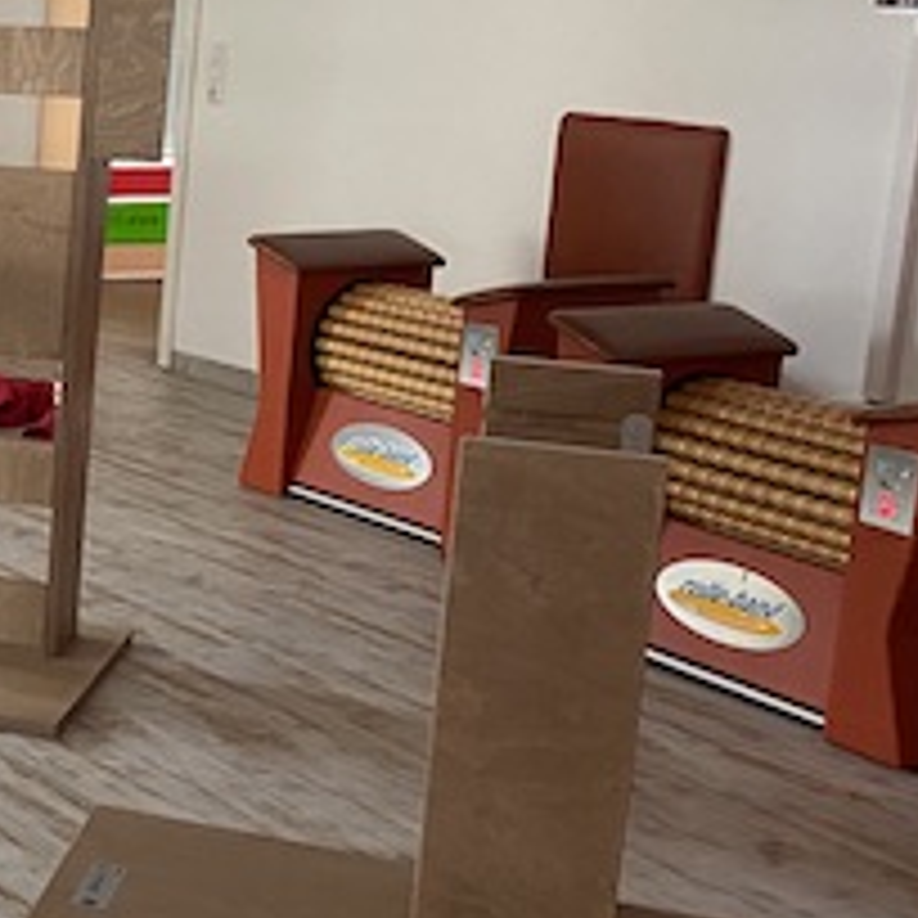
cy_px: 392
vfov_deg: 24.0
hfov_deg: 20.8
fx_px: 2160
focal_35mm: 72
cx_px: -410
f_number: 1.8
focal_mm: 4.25
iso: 250
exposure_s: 1/60
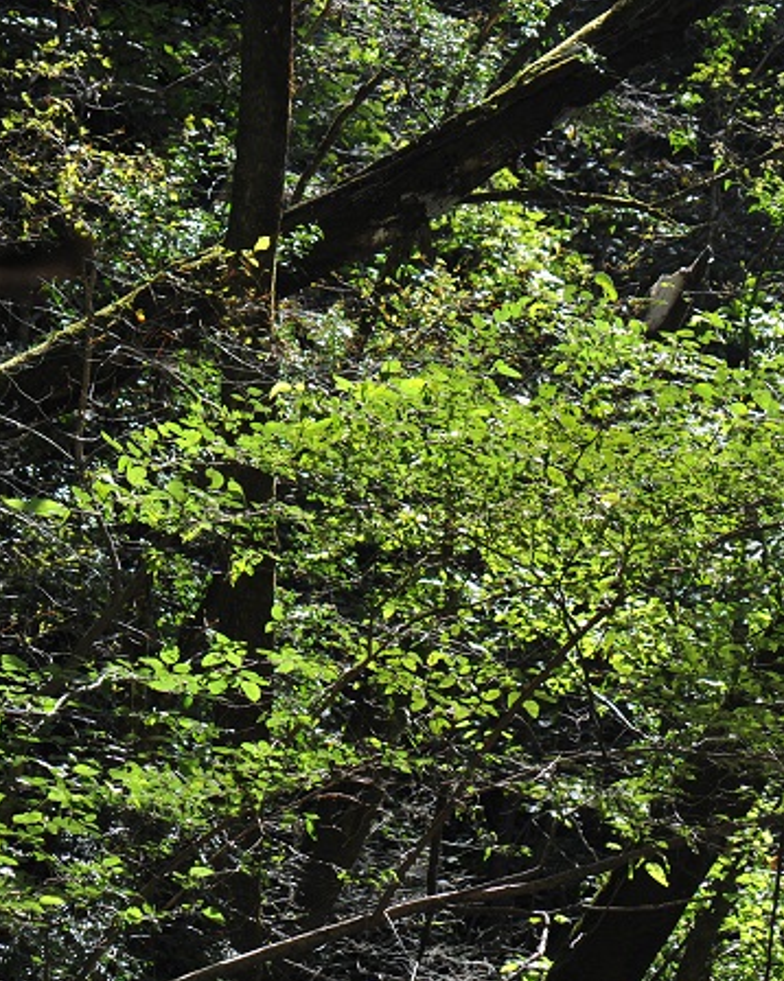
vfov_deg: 9.7
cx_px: 394
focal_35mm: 200
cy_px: 408
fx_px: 5805
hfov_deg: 7.7
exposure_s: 1/250
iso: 400
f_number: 8
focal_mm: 112
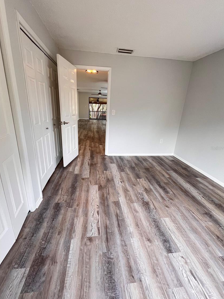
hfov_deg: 85.7
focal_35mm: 14
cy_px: 148
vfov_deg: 102.0
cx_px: 109
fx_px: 121
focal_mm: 1.57
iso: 100
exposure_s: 1/120
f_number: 1.8
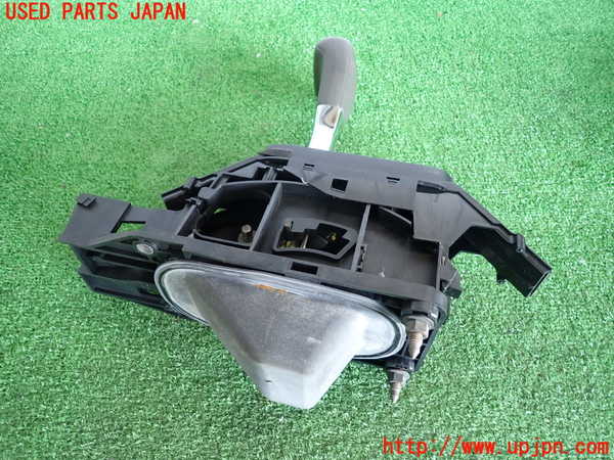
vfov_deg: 54.9
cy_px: 230
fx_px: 443
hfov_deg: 69.4
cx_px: 307
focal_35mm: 25
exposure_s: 1/50
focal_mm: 4.5
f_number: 2
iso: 200
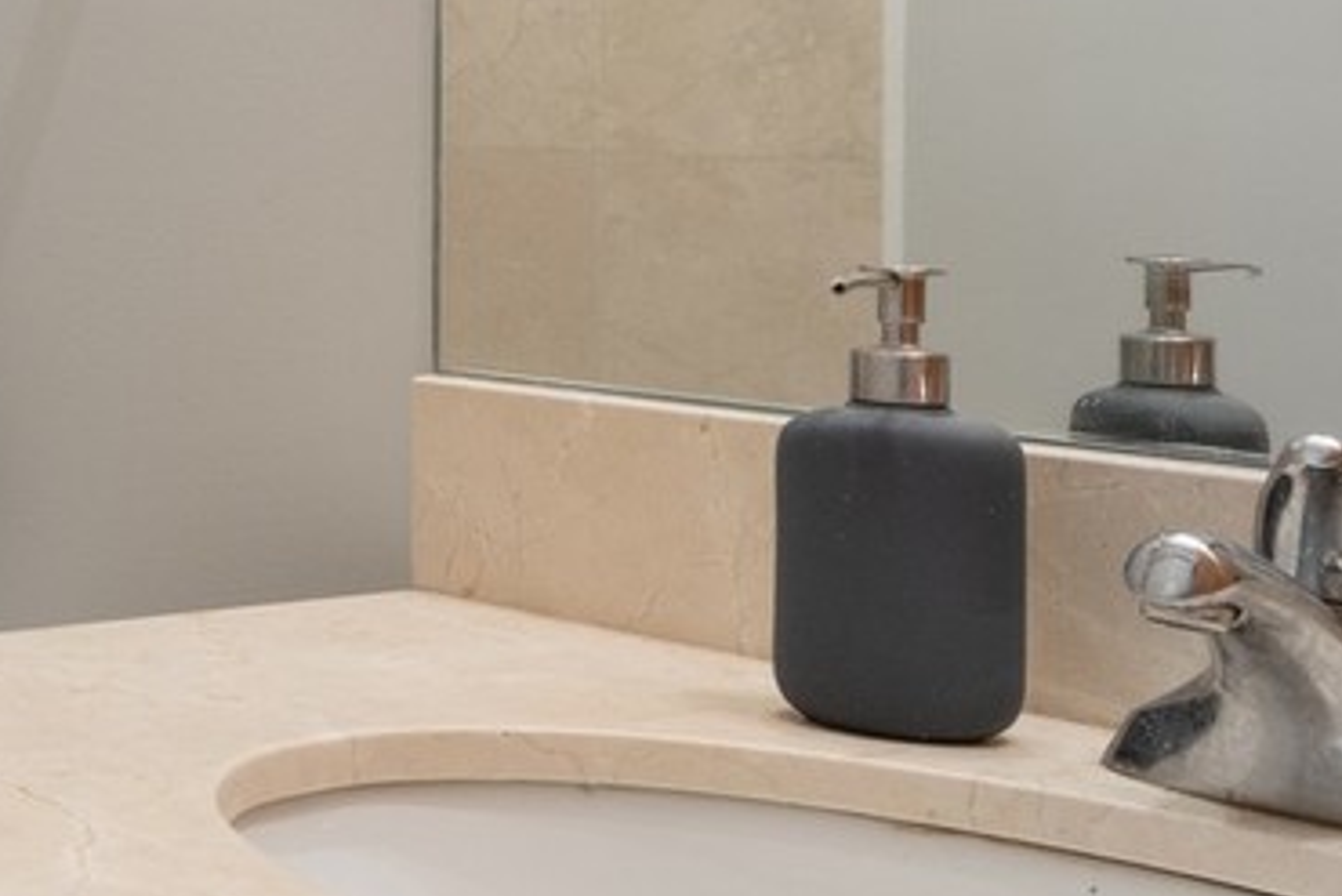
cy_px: 127
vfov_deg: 19.2
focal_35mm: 70
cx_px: -802
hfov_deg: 22.3
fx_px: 2610
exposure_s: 1
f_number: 9.5
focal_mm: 16
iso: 200
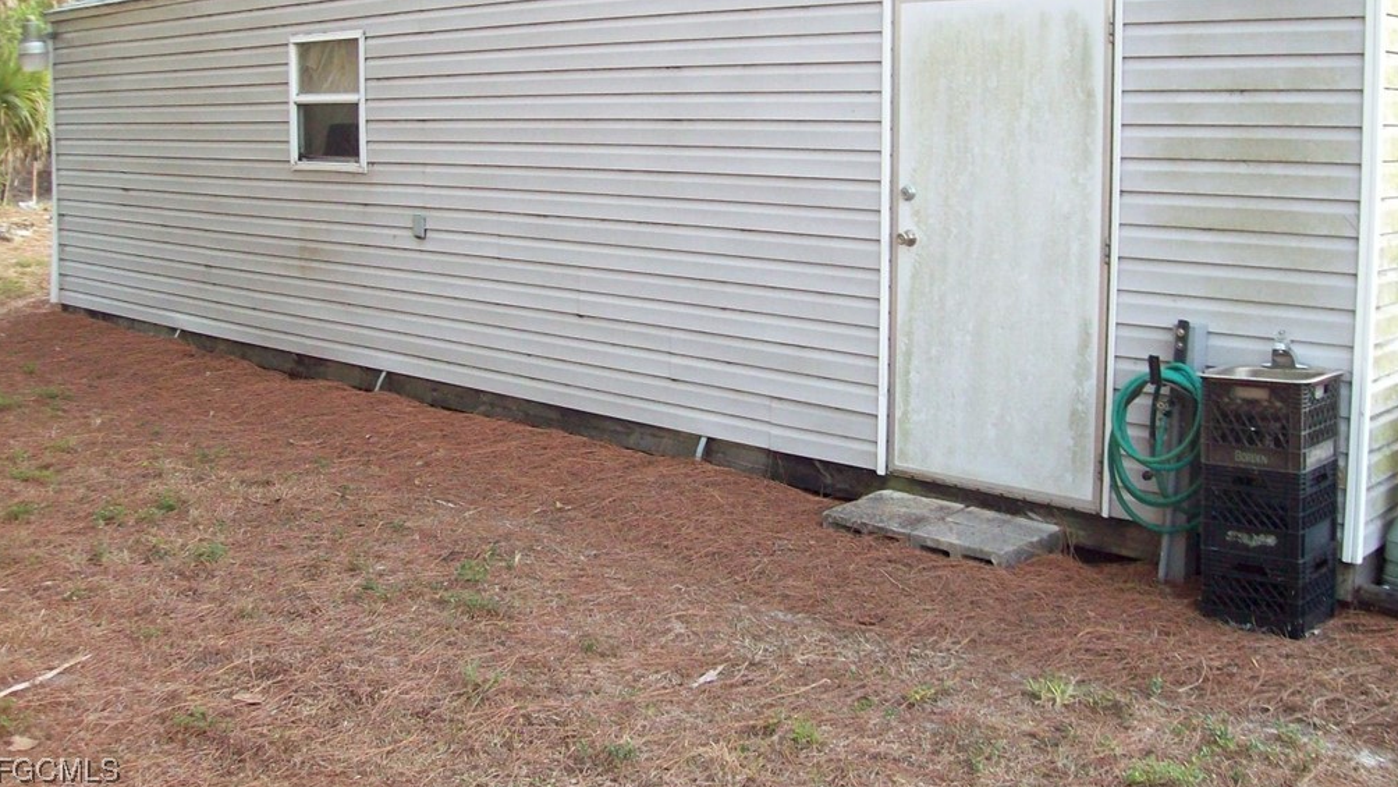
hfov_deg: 50.5
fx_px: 1483
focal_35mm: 40
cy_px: 266
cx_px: 699
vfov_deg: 29.5
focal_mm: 6
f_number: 2.7
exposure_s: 1/115
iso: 200
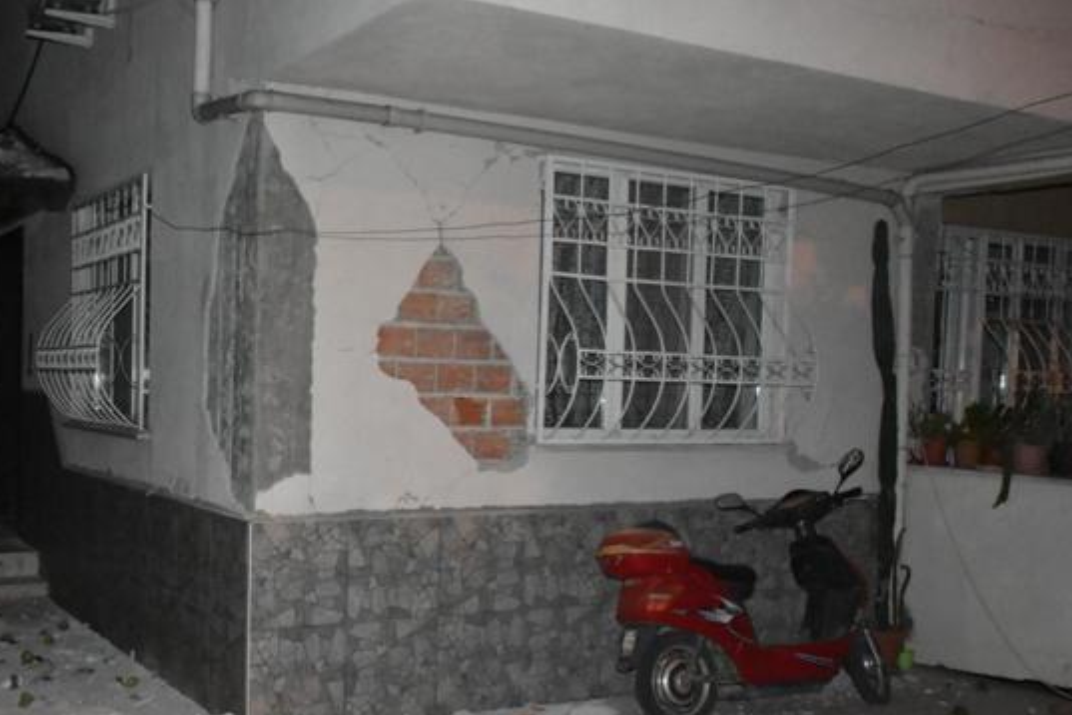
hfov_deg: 44.6
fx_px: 1280
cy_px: 478
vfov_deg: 30.9
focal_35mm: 43
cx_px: 339
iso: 6400
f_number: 3.5
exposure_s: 1/60
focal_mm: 20
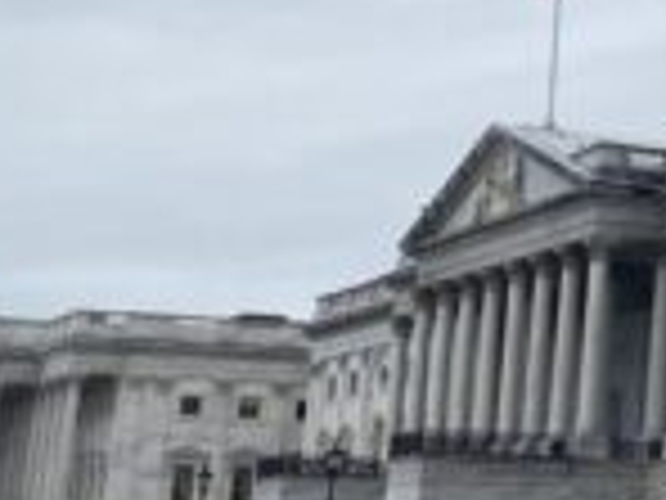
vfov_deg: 12.1
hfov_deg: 13.6
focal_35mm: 122
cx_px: 1364
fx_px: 2347
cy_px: 63
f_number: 1.8
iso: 32
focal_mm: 4.25
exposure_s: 1/557
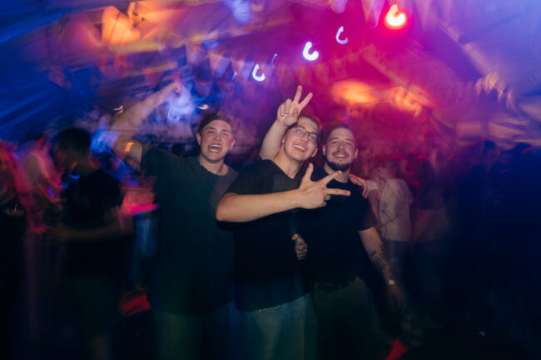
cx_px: 270
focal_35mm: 24
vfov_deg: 53.0
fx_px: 360
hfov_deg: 73.8
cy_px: 180
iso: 640
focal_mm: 24
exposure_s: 1/4
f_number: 11
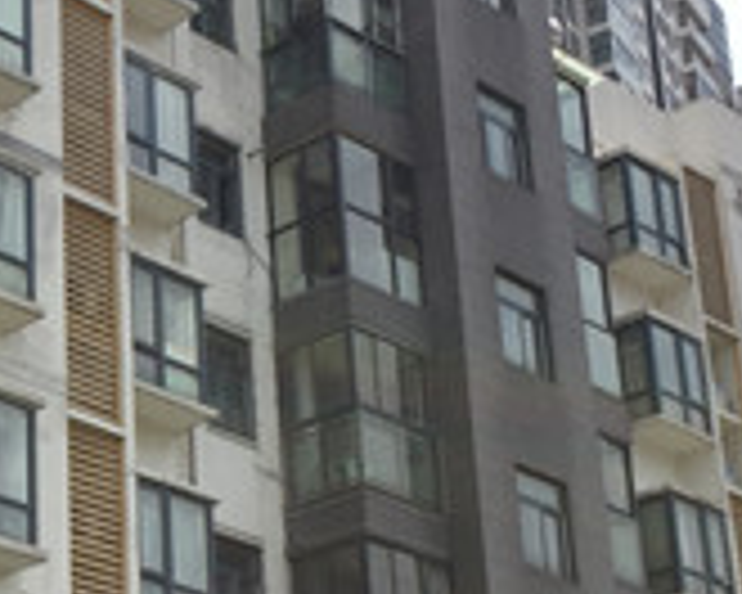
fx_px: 2262
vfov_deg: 14.8
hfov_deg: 17.9
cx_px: -99
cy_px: 495
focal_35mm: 103
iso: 32
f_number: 2.2
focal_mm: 4.15
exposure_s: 1/2326
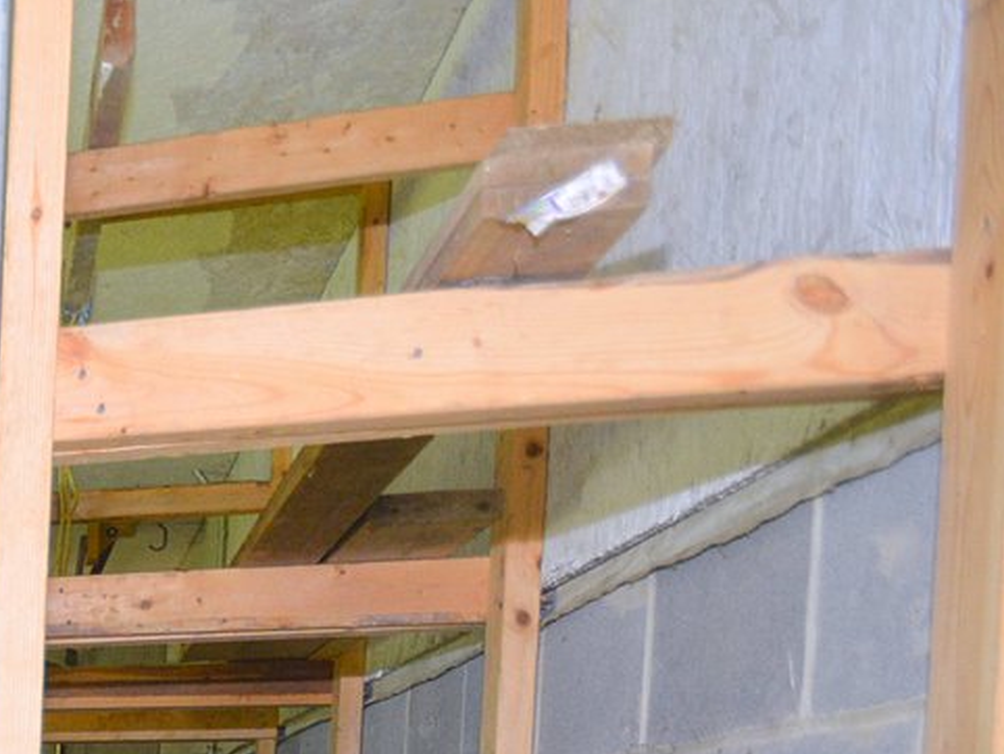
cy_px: 843
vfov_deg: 26.2
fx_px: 1480
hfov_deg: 23.5
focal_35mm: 51
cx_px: -716
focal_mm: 10
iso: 400
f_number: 4
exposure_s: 1/60
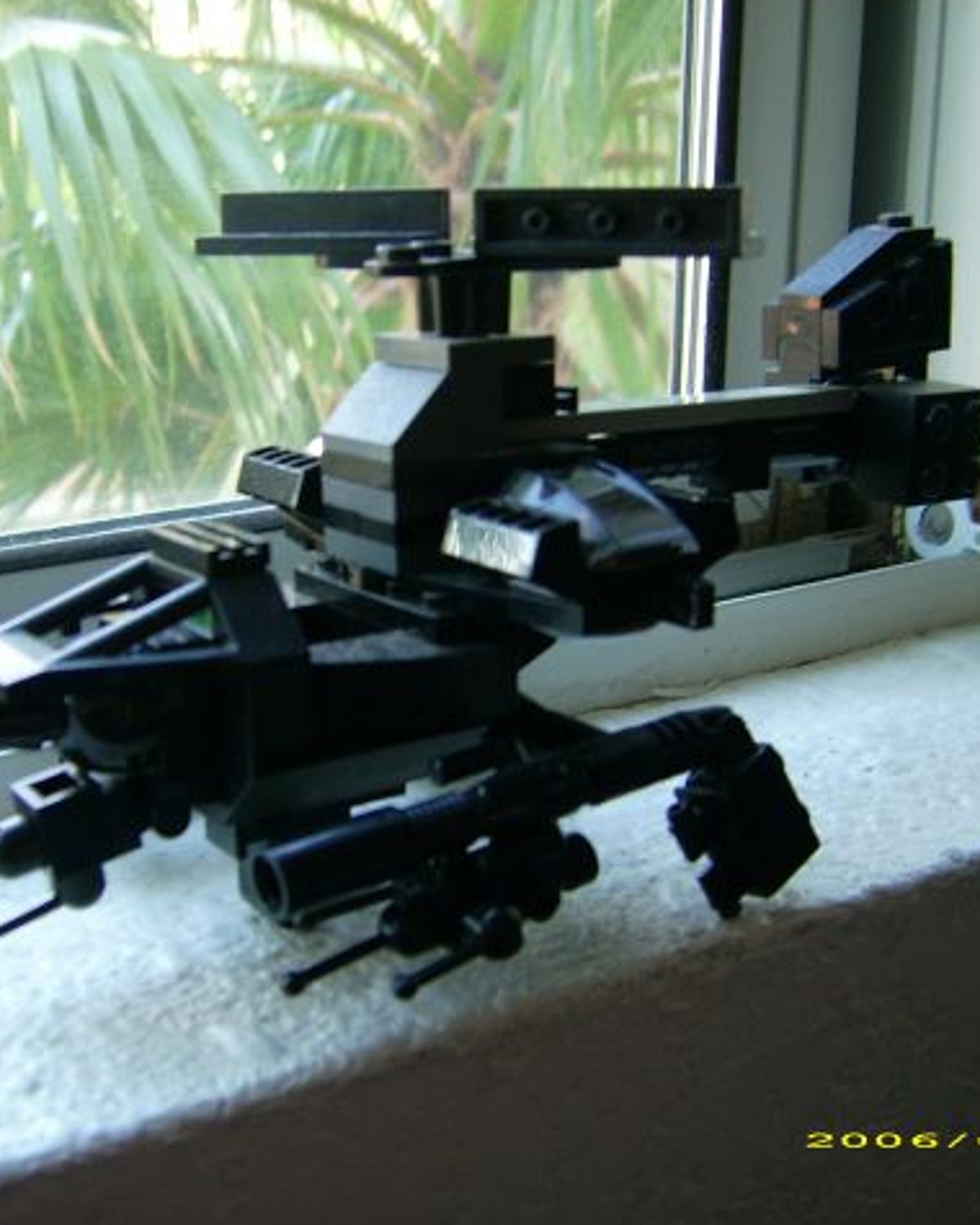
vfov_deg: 40.3
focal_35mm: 46
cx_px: 395
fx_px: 1668
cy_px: 611
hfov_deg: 32.7
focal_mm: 5.95
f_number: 2.8
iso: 50
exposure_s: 1/16
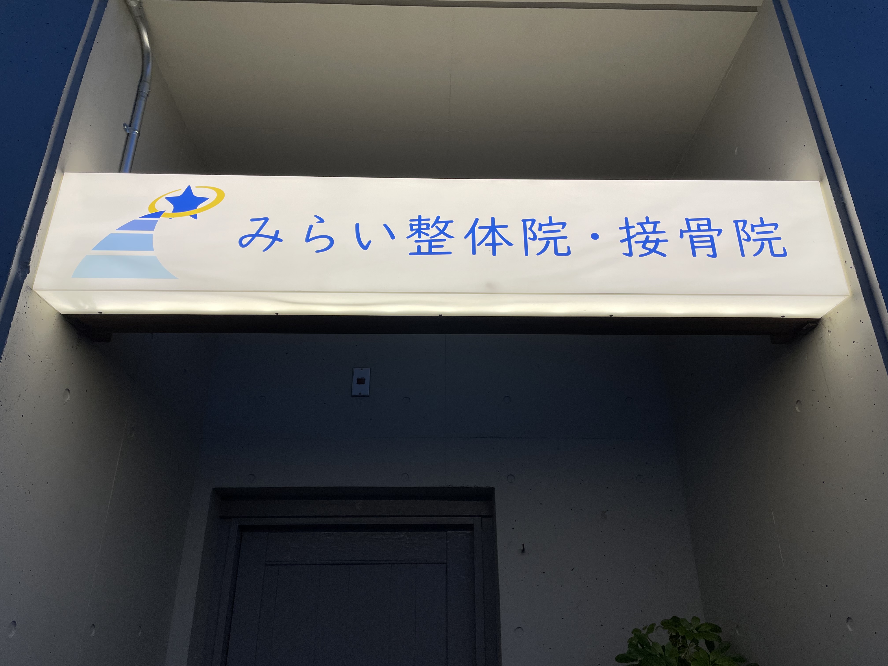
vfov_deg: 53.1
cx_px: 444
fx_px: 667
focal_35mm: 26
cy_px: 333
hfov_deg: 67.3
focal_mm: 4.2
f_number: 1.6
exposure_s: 1/203
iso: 32
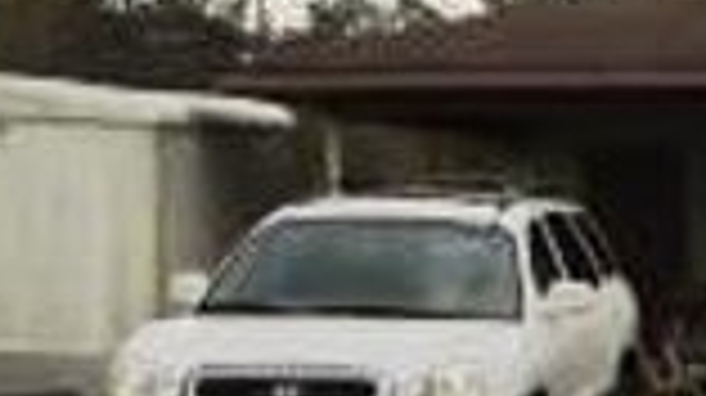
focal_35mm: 127
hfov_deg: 15.0
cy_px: 457
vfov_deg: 9.4
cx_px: 1212
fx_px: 2375
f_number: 2.2
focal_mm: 4.15
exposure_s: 1/1325
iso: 40
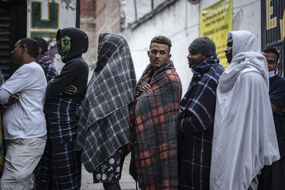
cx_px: 142
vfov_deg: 27.0
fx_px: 396
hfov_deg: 39.6
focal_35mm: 50
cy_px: 95
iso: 400
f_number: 1.8
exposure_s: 1/800
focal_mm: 50
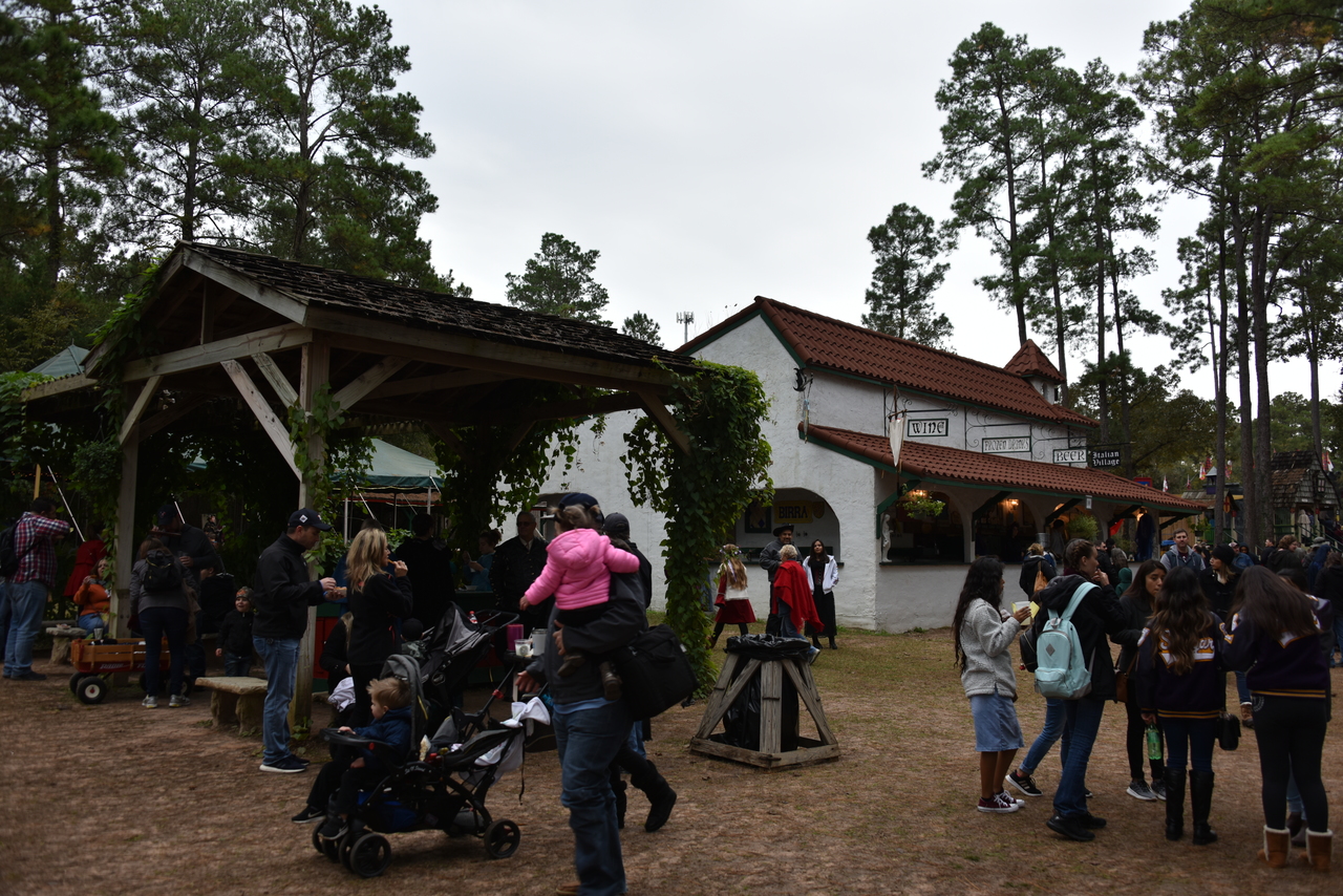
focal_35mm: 32
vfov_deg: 41.1
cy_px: 448
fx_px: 1194
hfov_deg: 58.7
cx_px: 672
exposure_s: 1/100
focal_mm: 32
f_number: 5
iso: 100
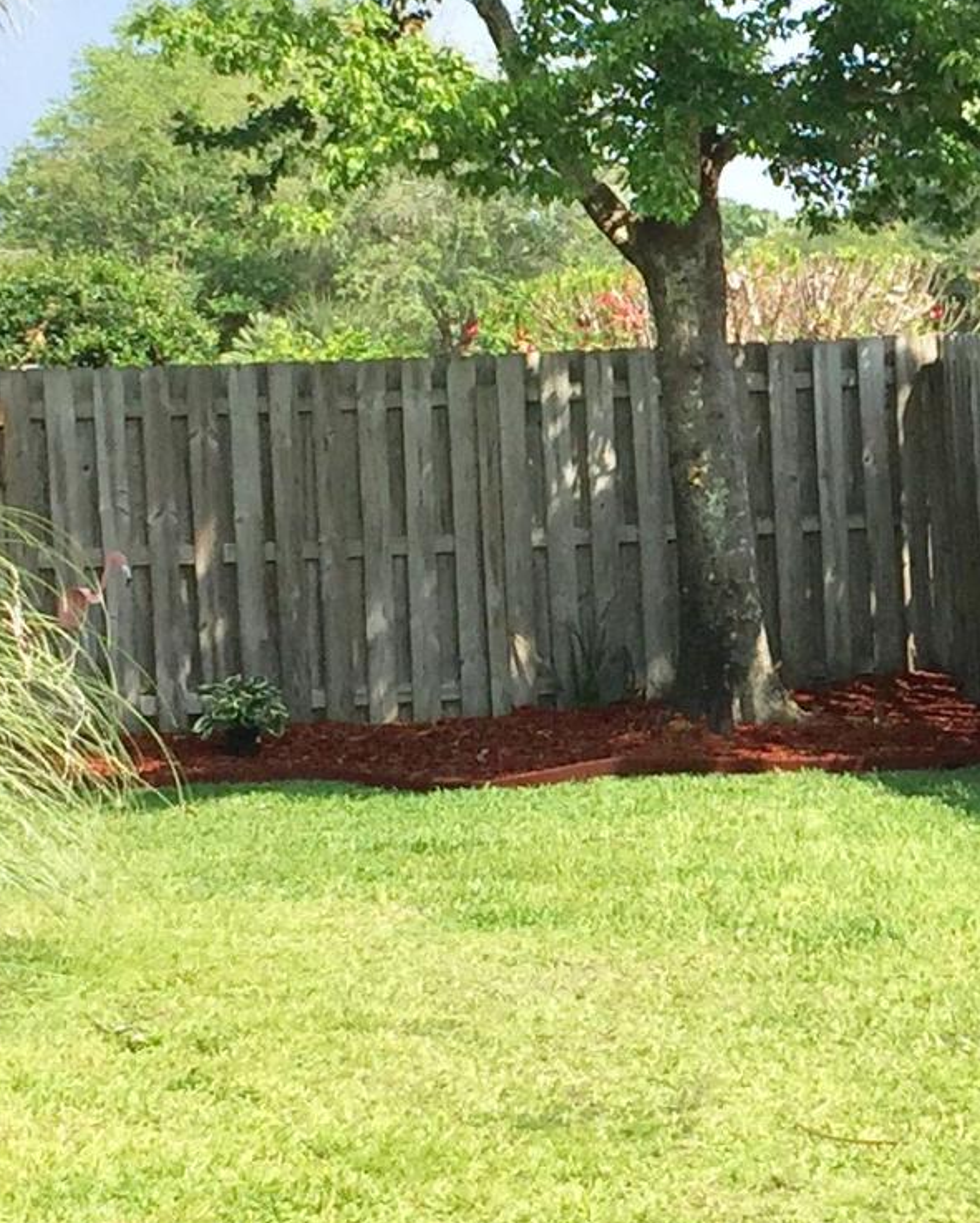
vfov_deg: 16.7
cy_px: 486
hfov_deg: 13.2
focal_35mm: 115
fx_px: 4167
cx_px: 1081
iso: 32
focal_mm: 4.15
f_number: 2.2
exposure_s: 1/1319
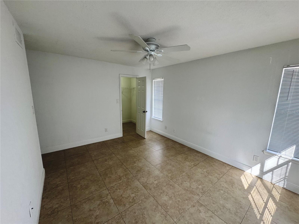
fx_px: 121
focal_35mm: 14
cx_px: 150
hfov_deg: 102.1
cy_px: 112
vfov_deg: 85.7
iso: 200
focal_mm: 2.22
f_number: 2.2
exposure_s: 1/120
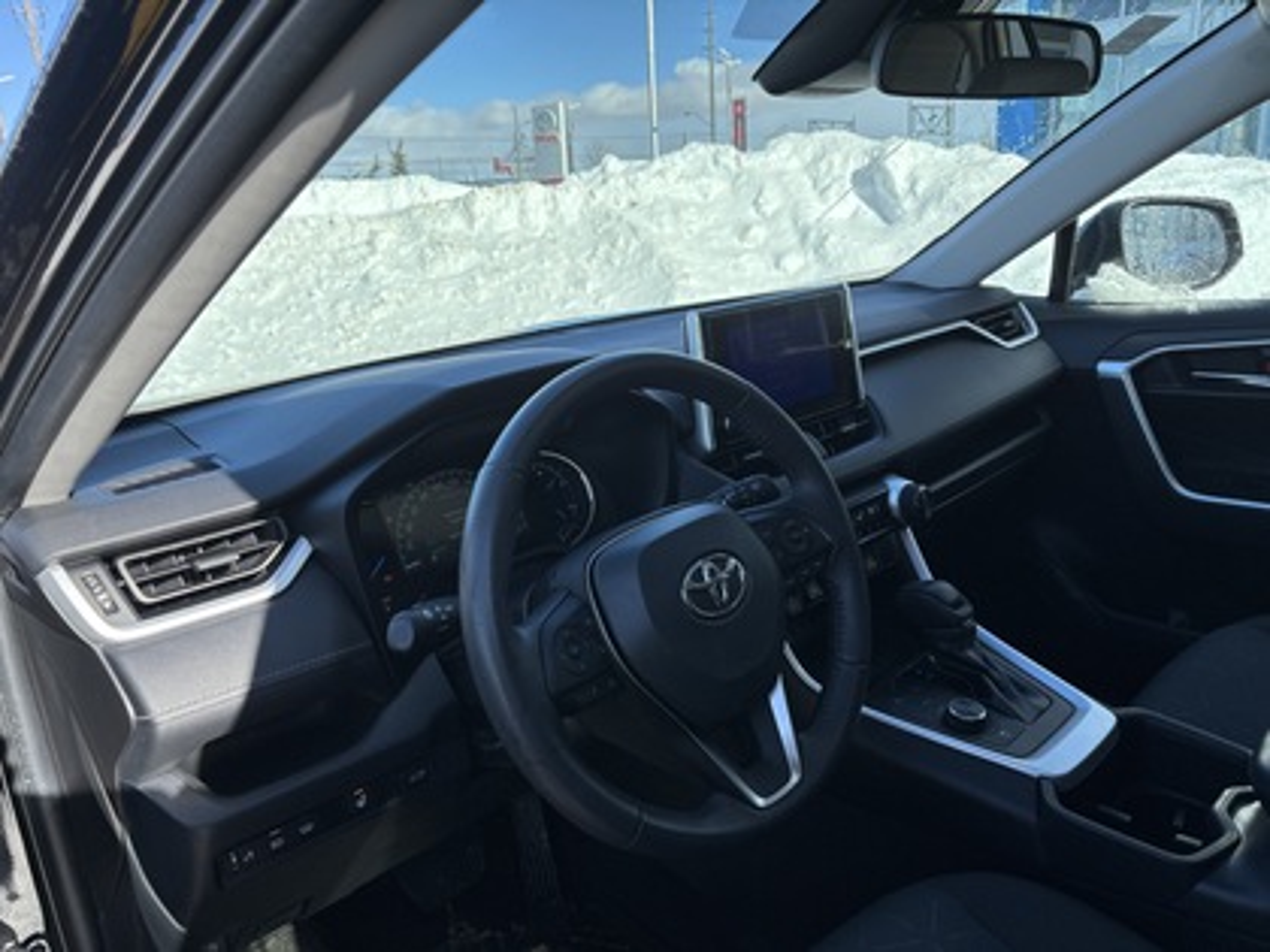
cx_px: 635
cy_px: 476
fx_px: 954
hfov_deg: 67.3
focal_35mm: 26
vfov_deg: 53.1
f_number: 1.6
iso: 50
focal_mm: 5.96
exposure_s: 1/1263
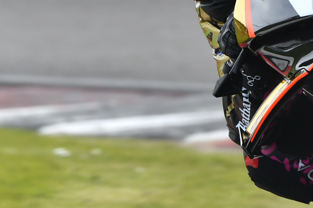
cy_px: 77
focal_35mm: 1659
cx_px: 397
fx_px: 14423
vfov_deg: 0.8
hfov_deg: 1.2
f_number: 5.6
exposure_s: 1/320
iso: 400
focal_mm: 350
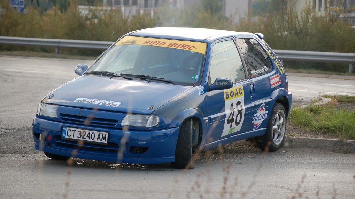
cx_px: 178
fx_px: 1337
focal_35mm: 142
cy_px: 84
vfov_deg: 8.5
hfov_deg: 15.1
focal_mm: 90
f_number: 4.5
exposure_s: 1/800
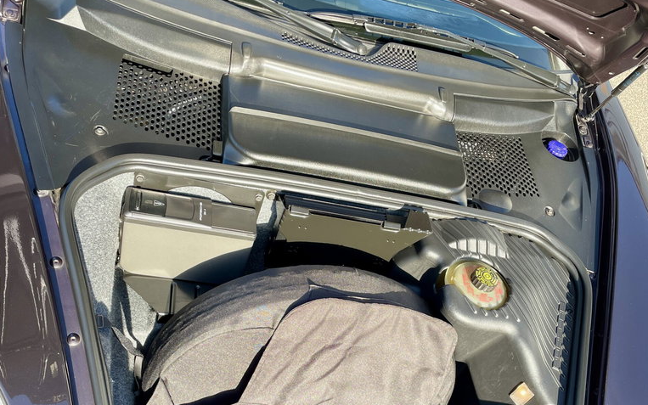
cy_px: 323
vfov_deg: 33.5
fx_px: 653
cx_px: 324
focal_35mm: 37
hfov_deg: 52.7
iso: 32
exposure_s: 1/349
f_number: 1.6
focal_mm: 4.2
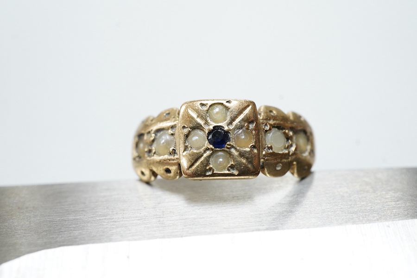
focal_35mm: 45
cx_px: 208
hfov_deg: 43.6
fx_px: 521
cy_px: 139
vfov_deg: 29.9
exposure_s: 1/50
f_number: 16
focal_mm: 30
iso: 2500
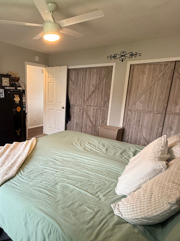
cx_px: 57
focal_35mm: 24
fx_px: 166
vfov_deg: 71.4
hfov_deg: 55.4
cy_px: 133
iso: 250
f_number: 2.2
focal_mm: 2.22
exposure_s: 1/120
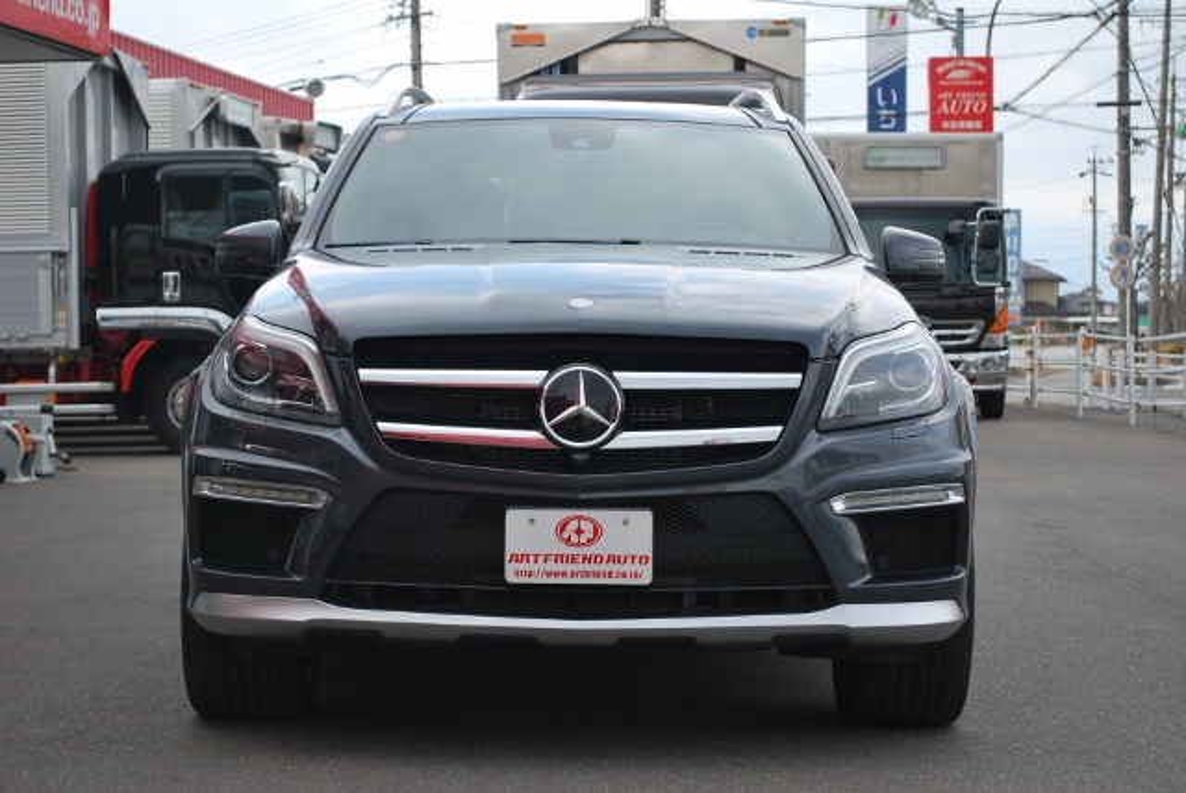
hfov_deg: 26.0
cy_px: 396
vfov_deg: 17.5
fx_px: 2572
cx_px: 593
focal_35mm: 78
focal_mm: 52
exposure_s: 1/125
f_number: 5.6
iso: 100
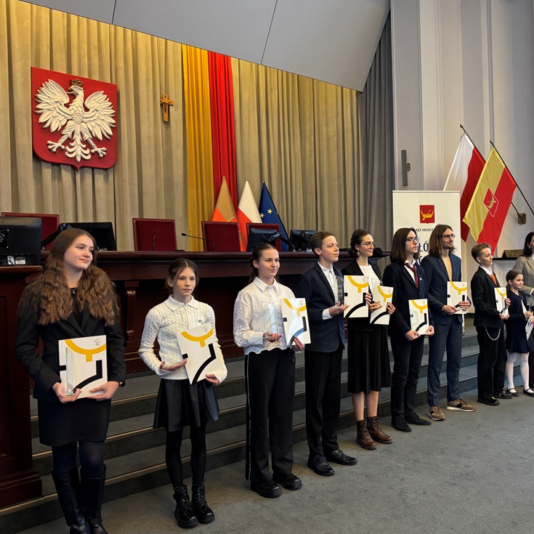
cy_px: 269
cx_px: 363
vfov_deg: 51.1
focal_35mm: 32
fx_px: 558
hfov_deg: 50.1
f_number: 1.6
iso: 200
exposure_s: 1/50
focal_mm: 5.96
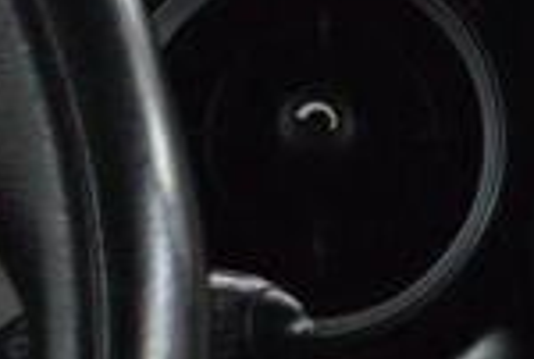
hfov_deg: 6.4
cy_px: 750
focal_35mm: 314
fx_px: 4672
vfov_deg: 4.3
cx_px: 1061
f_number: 4.5
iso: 3200
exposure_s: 1/160
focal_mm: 35
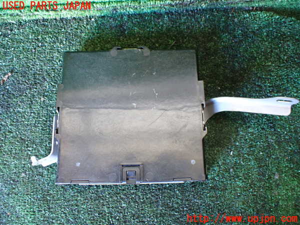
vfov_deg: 46.8
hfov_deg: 60.0
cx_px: 150
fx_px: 260
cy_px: 112
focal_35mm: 30
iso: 1000
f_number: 2.3
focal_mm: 5.4
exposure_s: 1/30
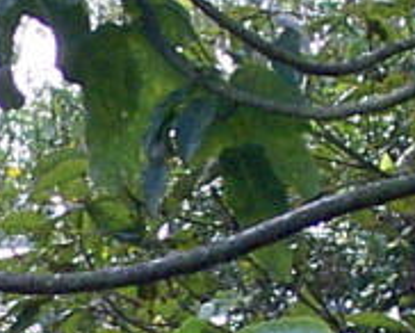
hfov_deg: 5.5
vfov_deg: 4.4
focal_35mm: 350
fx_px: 4303
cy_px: 436
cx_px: -164
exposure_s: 1/100
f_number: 4.9
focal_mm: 16.8
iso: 200
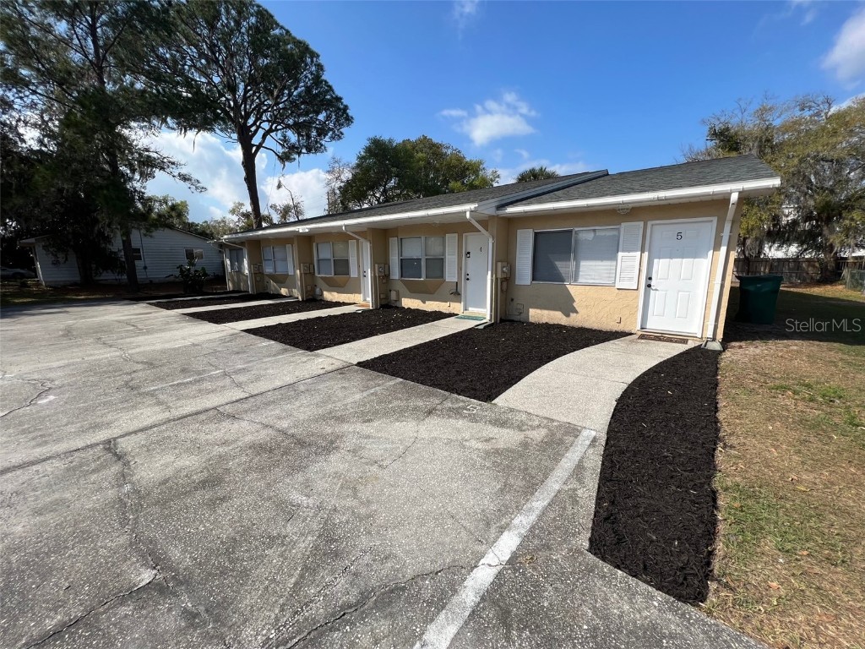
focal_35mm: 13
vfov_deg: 89.9
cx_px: 432
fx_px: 325
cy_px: 324
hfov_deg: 106.2
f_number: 1.8
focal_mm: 1.57
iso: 32
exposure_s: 1/1815
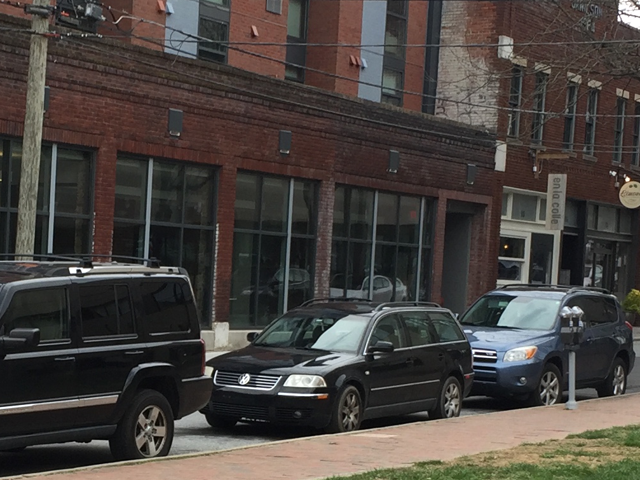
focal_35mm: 94
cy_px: 380
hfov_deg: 20.6
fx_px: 1738
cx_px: 134
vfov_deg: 15.6
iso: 32
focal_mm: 4.15
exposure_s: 1/171
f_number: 2.2
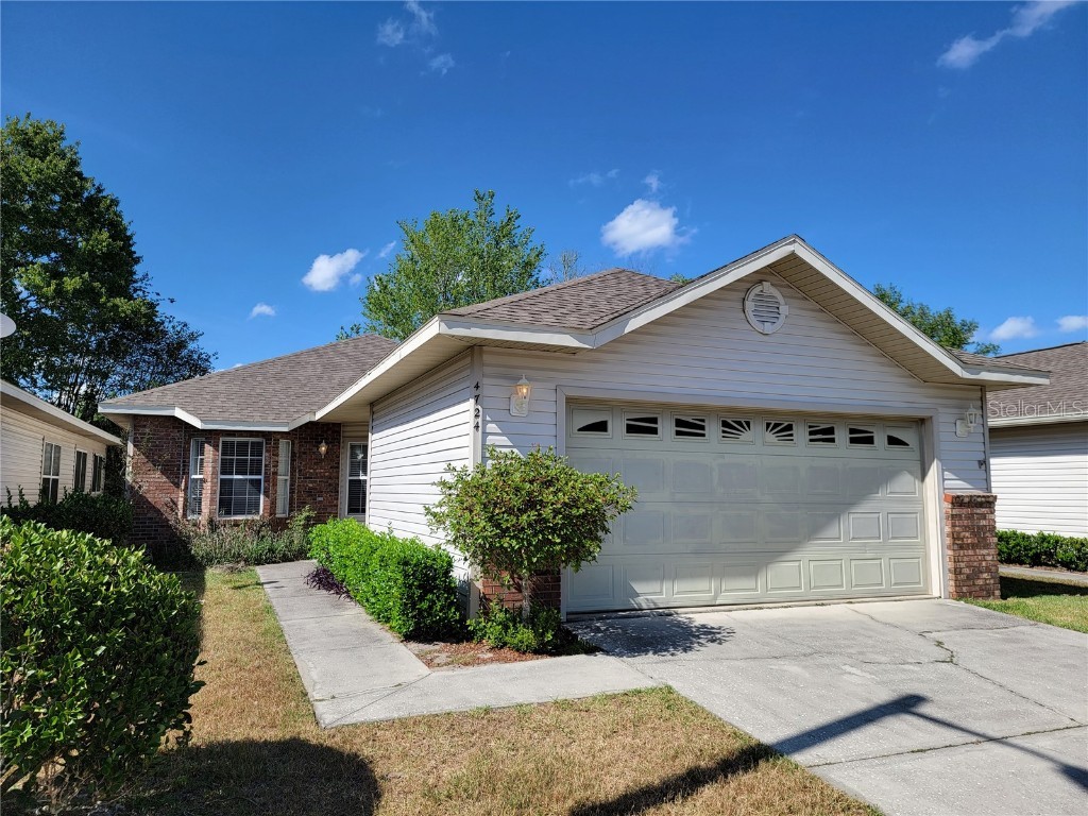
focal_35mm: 24
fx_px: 754
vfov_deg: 56.8
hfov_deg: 71.6
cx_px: 544
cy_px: 408
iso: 16
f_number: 1.8
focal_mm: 6.7
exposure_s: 1/929
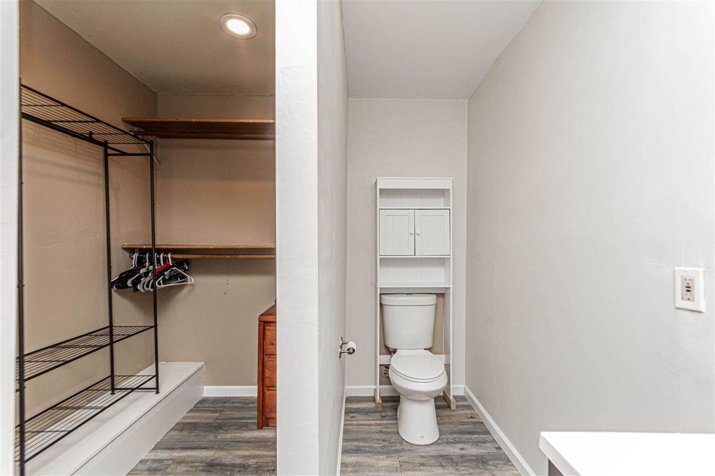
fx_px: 298
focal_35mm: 15
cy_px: 238
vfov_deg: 77.3
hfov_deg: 100.4
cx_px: 358
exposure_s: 1/60
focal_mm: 10
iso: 720
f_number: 10
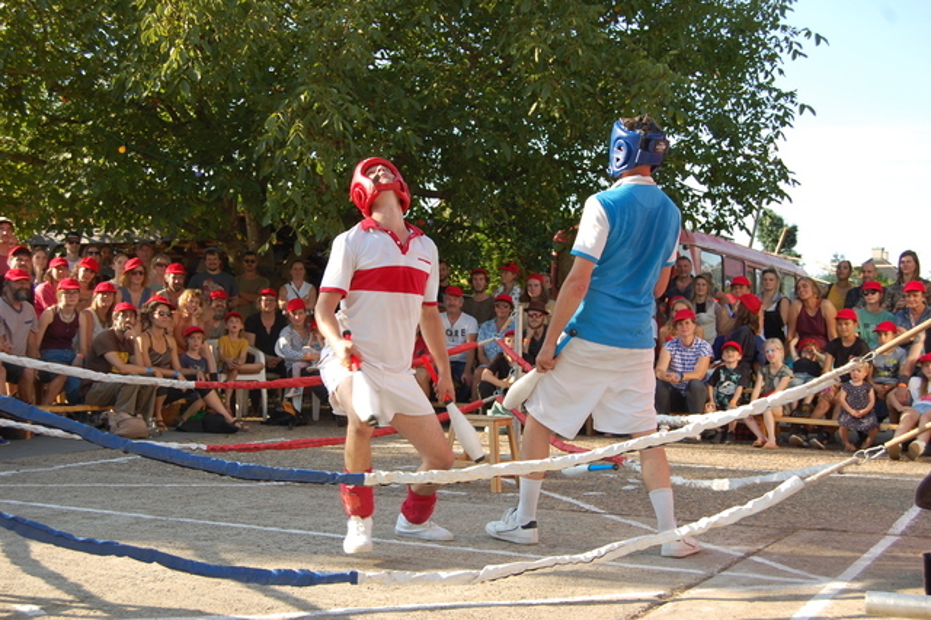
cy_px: 310
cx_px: 466
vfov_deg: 26.5
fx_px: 1318
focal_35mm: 51
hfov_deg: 38.9
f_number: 6.3
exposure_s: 1/160
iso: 200
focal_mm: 34
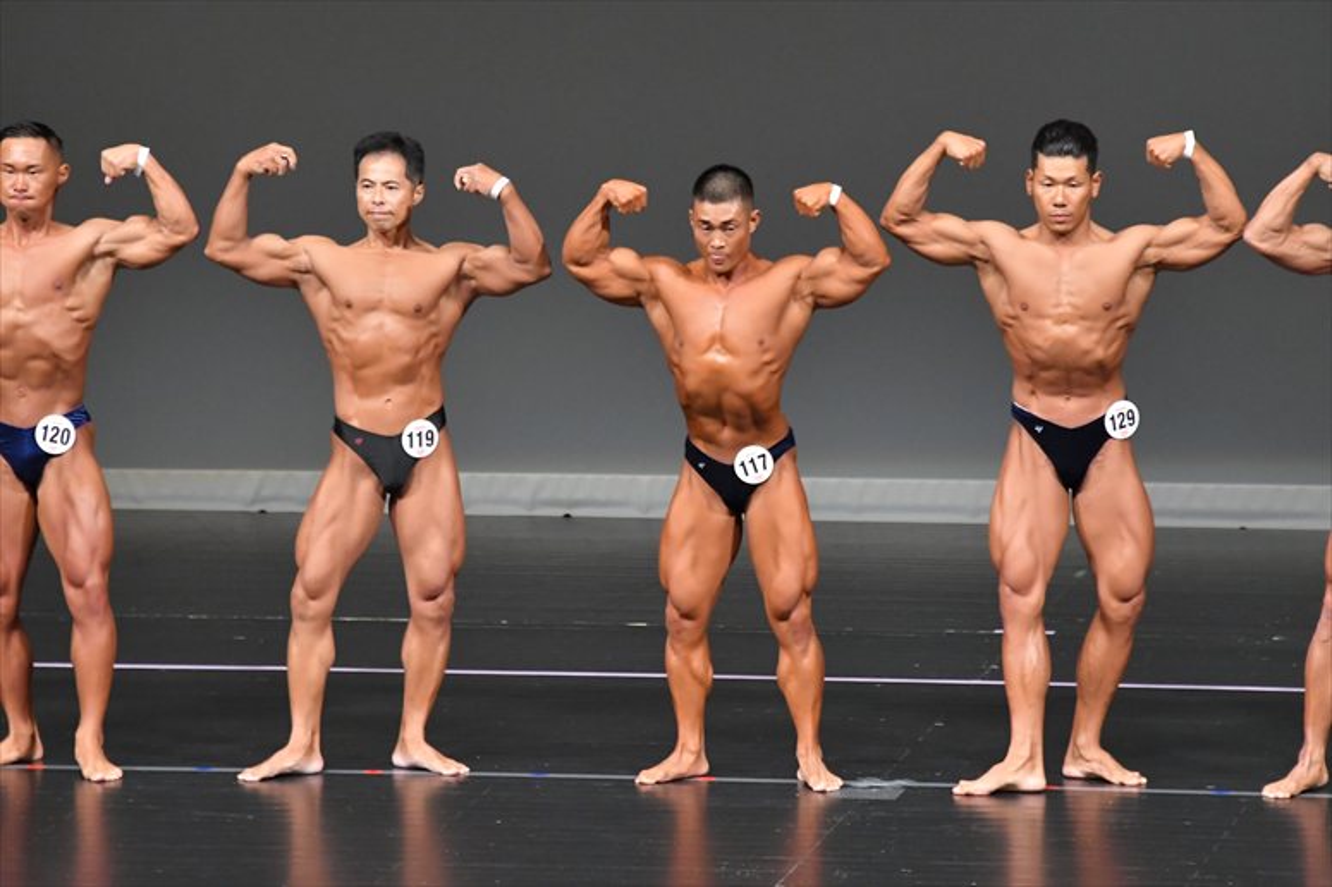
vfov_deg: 4.6
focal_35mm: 300
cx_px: 666
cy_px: 444
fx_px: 11095
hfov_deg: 6.9
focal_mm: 200
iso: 5000
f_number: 5.6
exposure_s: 1/400
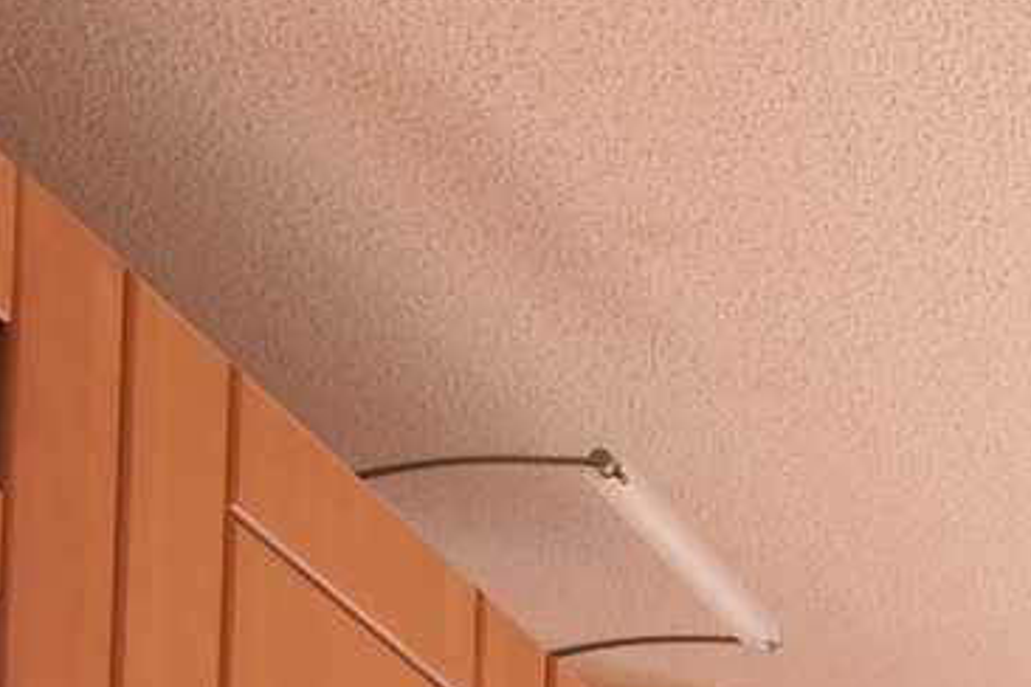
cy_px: 1888
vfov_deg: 10.4
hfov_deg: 13.1
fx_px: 3007
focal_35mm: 105
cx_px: 2654
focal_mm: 10
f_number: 4
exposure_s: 1/60
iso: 125
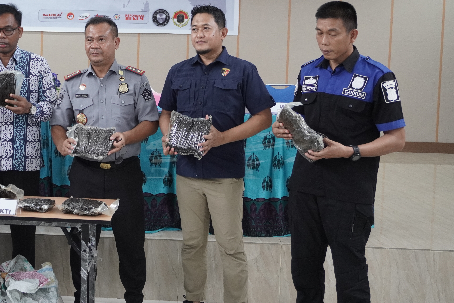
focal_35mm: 59
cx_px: 109
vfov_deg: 23.0
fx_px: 741
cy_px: 94
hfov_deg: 33.3
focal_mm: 25
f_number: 4.5
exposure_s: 1/100
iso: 1250
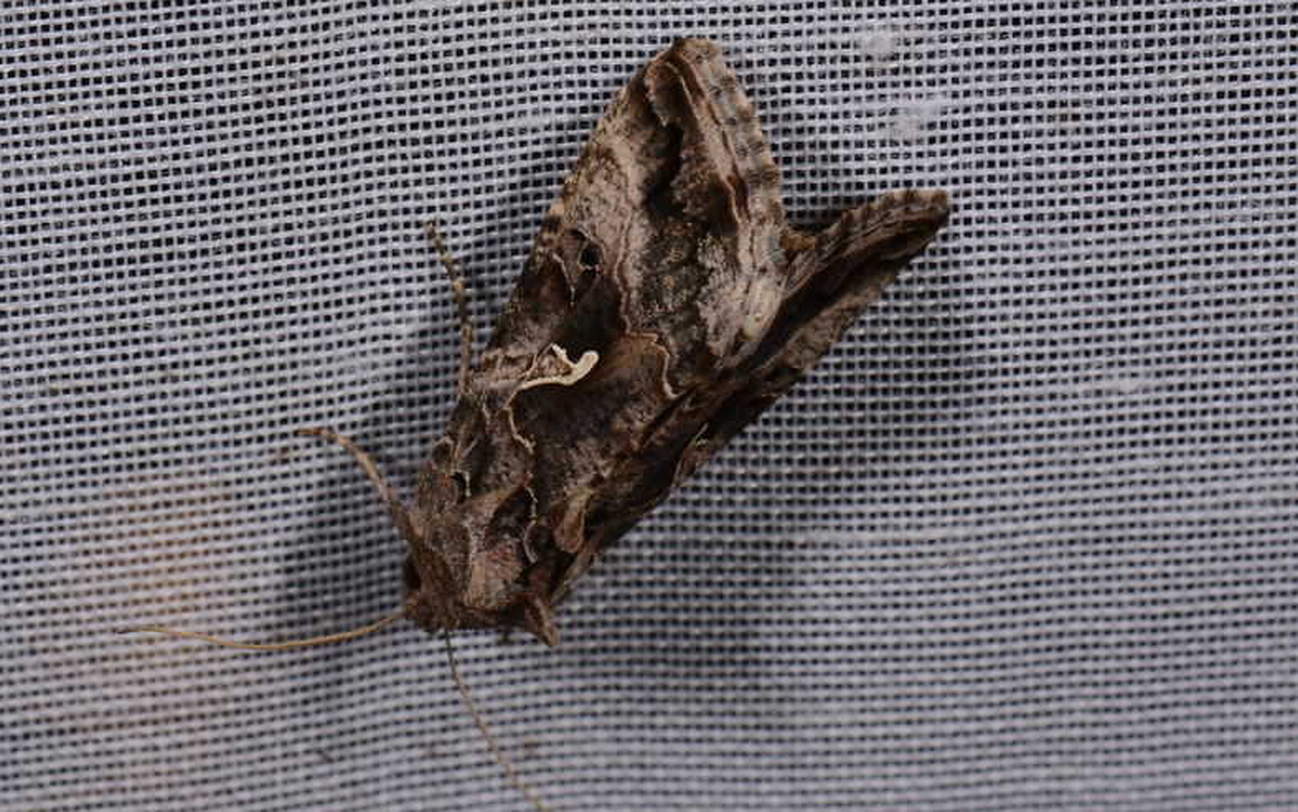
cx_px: 650
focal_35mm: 131
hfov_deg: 16.0
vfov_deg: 10.0
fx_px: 4617
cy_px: 391
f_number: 32
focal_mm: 85
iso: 100
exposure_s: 1/60
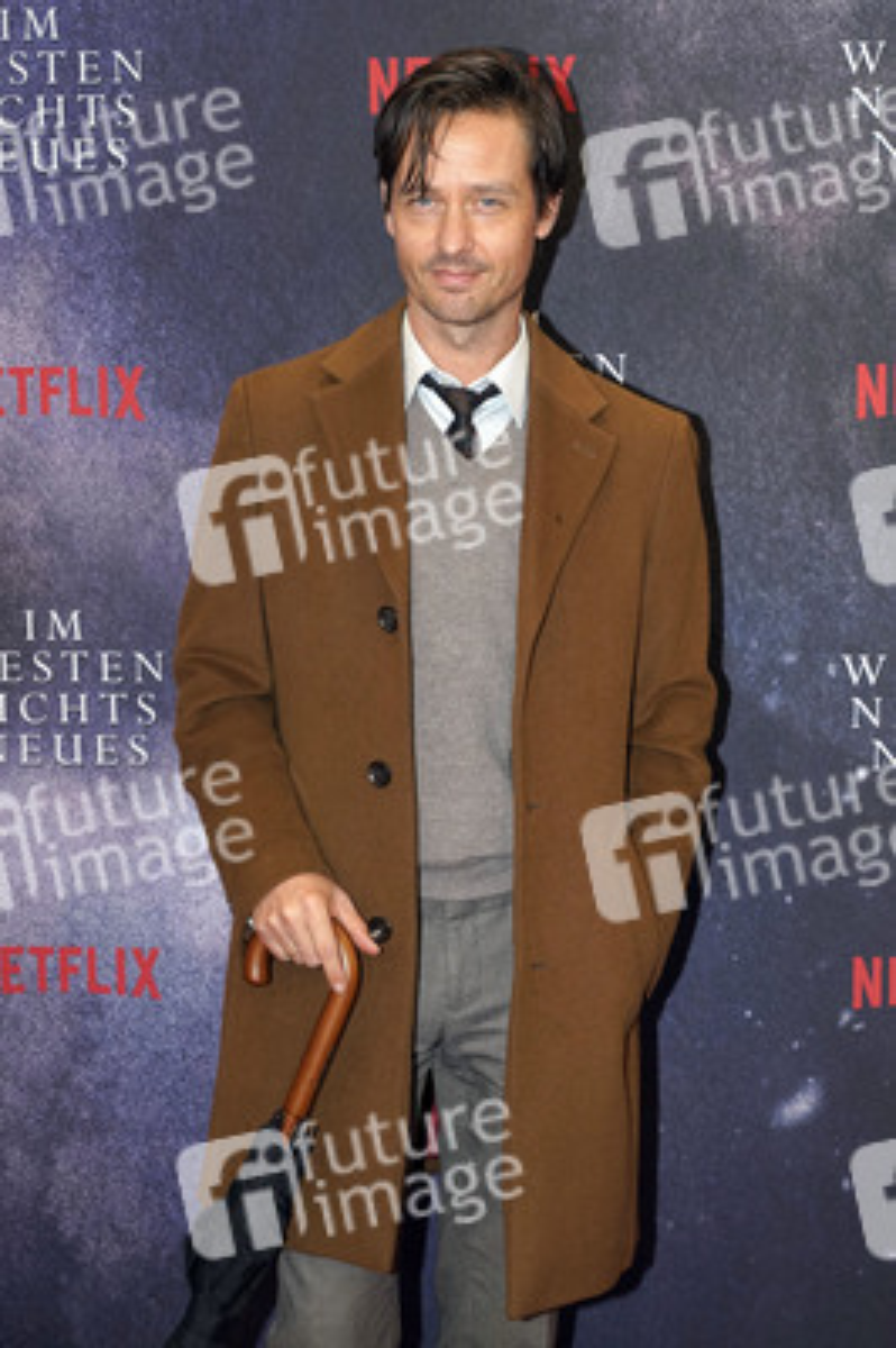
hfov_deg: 21.9
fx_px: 2319
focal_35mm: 62
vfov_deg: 32.4
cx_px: 448
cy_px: 674
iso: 640
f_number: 5.6
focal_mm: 62
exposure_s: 1/160
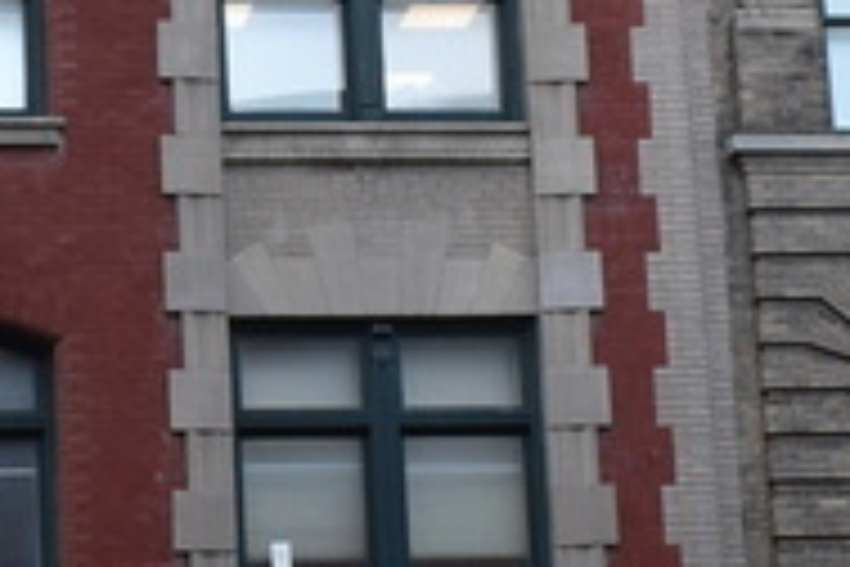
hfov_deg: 14.8
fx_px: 3234
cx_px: 76
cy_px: 310
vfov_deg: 10.0
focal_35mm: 137
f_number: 8
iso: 360
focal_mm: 18
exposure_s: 1/250
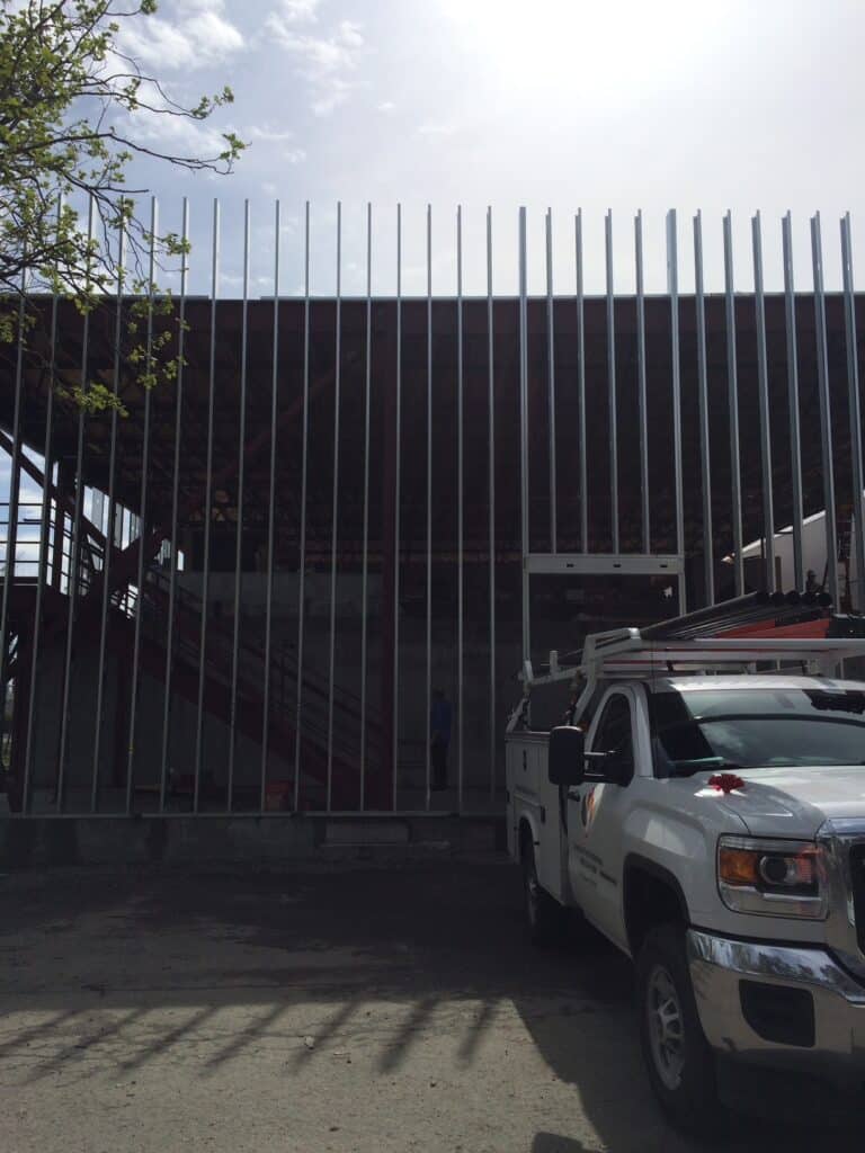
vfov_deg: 61.7
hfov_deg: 48.2
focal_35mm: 29
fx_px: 966
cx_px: 432
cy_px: 576
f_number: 2.2
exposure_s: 1/5128
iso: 32
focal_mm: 4.15
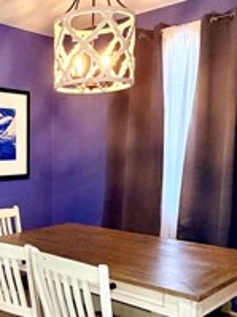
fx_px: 411
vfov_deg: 41.8
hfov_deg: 29.6
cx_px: -10
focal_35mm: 45
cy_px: 196
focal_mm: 2.22
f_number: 2.2
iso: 320
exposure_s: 1/60
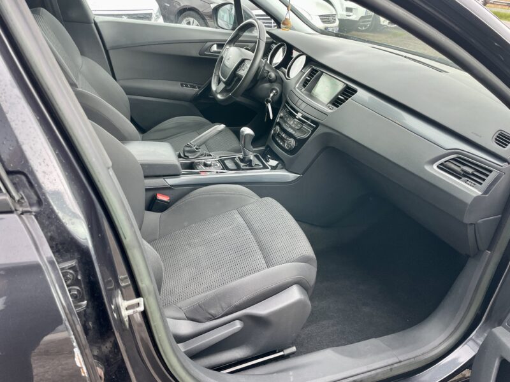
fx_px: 383
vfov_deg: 53.1
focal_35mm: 26
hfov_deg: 67.3
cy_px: 191
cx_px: 255
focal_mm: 4.2
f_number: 1.6
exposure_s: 1/121
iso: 100
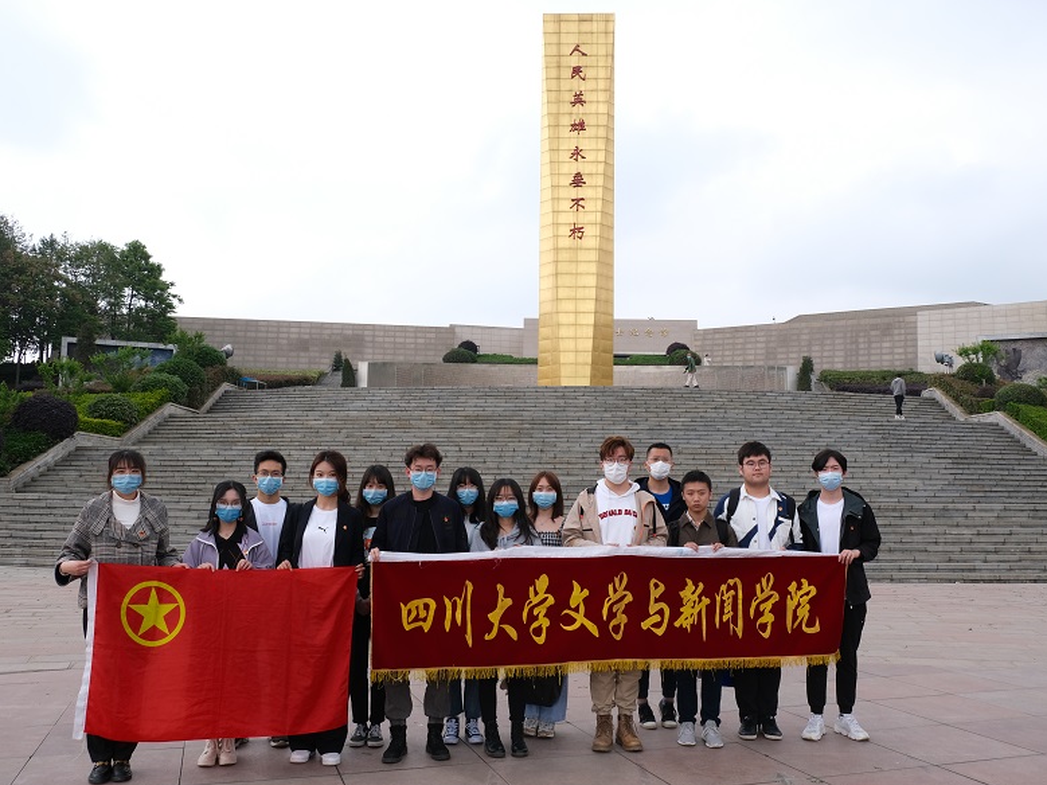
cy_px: 391
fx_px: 907
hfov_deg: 59.9
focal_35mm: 30
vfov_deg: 46.8
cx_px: 551
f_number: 6.4
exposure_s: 1/250
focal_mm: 18
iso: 200
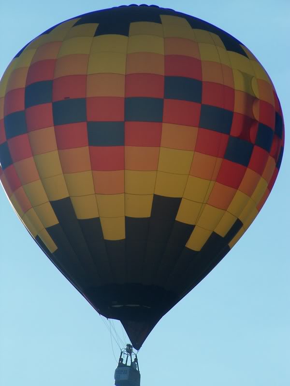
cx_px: 145
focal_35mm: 288
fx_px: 3217
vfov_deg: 6.9
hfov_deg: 5.2
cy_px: 193
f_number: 7.1
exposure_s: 1/500
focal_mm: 47.7
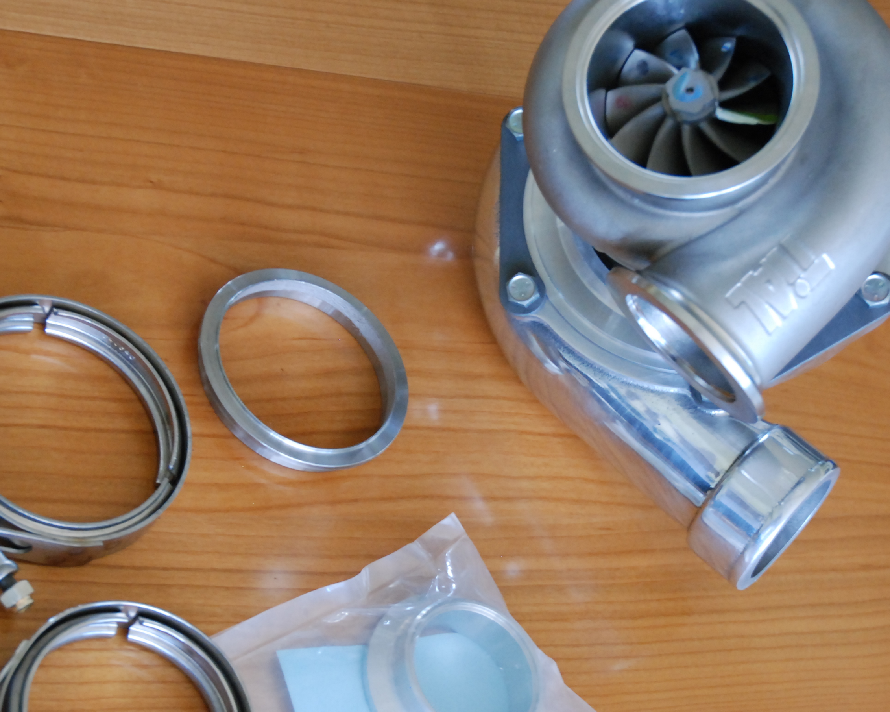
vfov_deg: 20.4
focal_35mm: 75
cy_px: 436
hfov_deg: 25.4
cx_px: 403
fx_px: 1970
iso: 800
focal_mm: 31
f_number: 4.5
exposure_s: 1/20
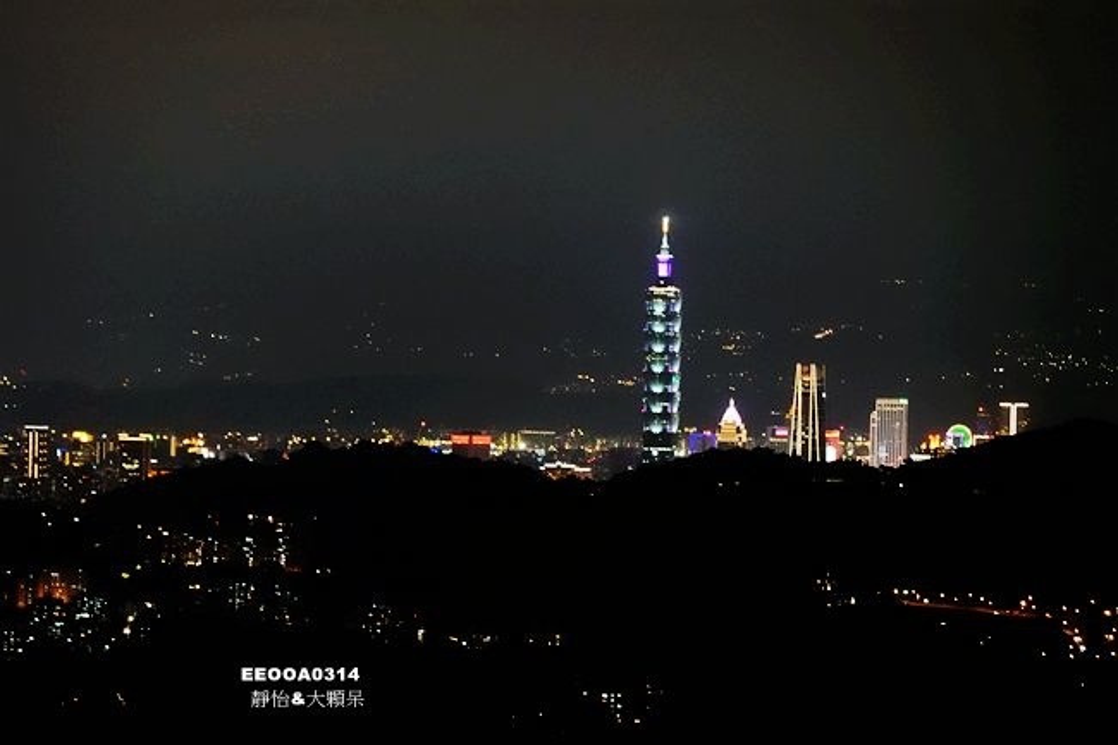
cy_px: 372
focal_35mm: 148
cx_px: 559
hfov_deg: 13.9
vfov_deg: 9.3
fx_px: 4595
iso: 5000
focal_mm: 53.6
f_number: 4.5
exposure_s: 1/10
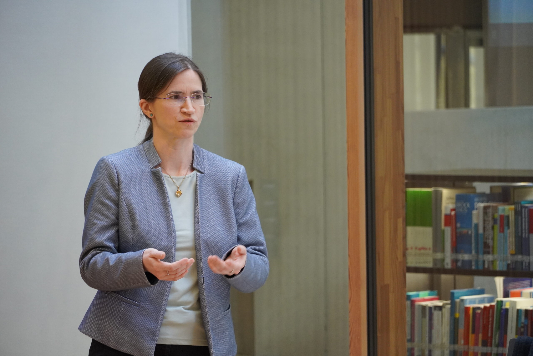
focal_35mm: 202
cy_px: 178
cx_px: 266
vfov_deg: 6.8
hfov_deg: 10.2
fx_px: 2998
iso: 2000
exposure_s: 1/250
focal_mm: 135
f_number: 5.6
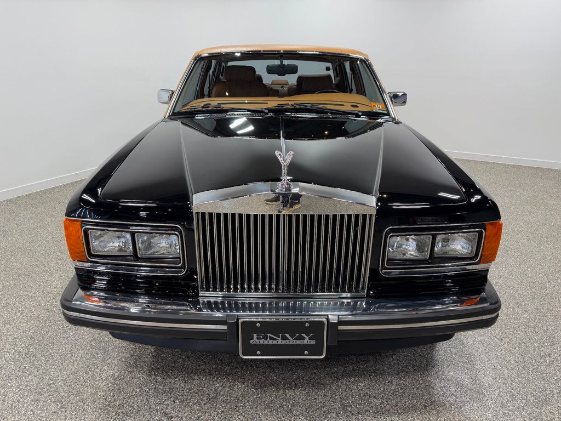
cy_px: 210
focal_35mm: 24
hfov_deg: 71.6
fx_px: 389
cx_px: 280
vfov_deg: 56.8
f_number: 1.78
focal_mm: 6.76
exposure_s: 1/121
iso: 50
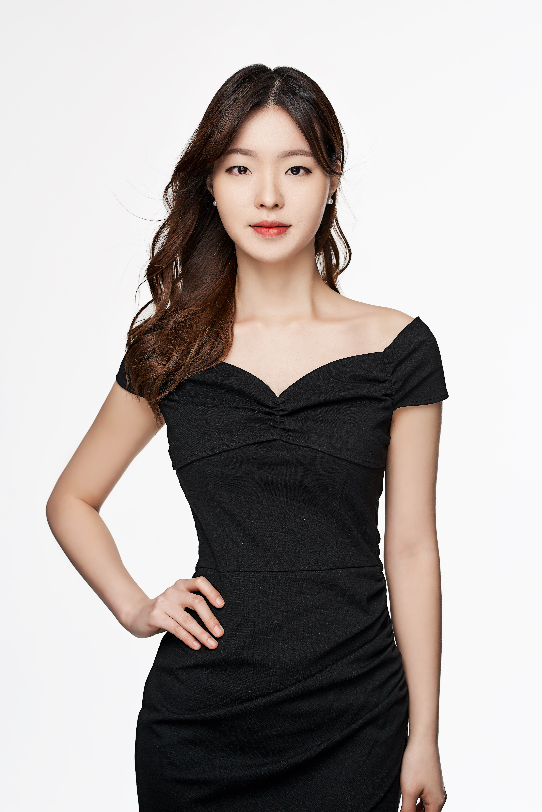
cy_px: 406
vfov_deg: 23.9
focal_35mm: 85
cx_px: 271
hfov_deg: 16.1
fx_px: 1918
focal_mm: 85
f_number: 5.6
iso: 100
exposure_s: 1/125
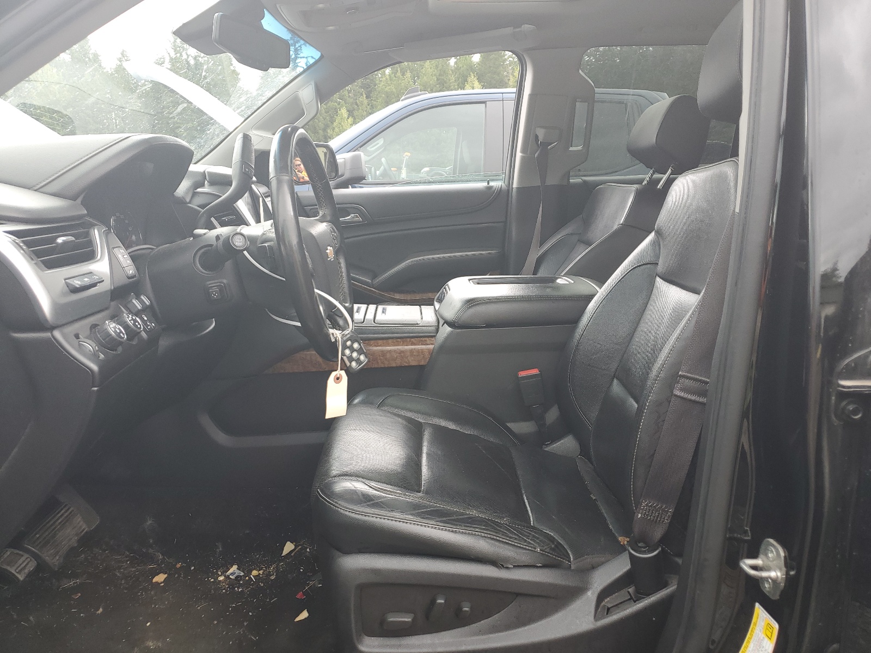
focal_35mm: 26
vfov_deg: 53.1
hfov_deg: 67.3
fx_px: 654
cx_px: 436
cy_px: 326
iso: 50
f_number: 1.5
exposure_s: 1/179
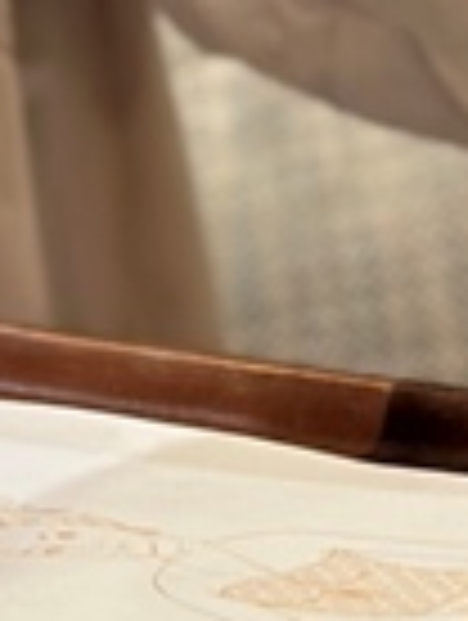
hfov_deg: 5.2
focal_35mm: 278
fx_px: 4996
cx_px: -634
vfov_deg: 6.6
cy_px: -1084
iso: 250
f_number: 1.78
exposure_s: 1/50
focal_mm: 6.86
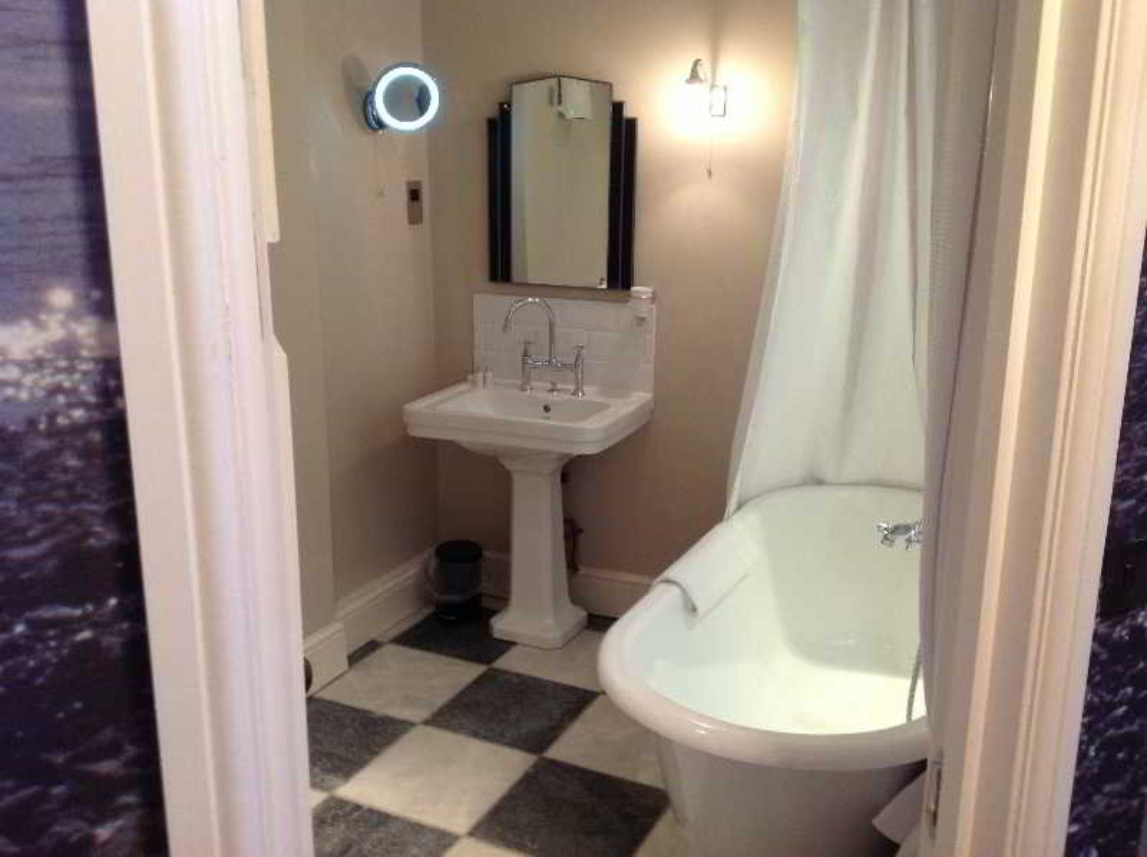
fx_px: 1158
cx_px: 574
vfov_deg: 40.6
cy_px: 428
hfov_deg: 52.7
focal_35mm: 35
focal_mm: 4.28
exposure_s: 1/17
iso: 100
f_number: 2.4
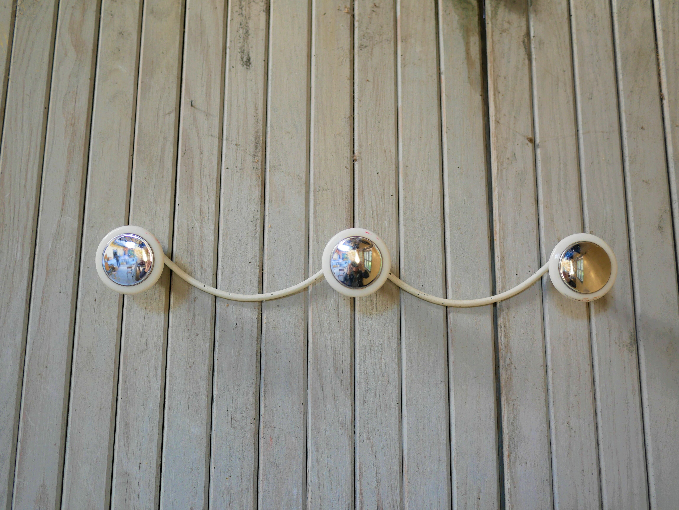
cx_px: 340
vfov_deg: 36.0
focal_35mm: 40
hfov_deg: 46.8
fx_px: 785
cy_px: 255
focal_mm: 20
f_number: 2
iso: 200
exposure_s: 1/160
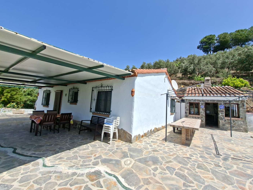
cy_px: 94
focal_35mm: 14
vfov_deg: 85.7
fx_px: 102
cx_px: 126
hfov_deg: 102.1
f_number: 2.2
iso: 40
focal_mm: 1.74
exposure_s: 1/1256
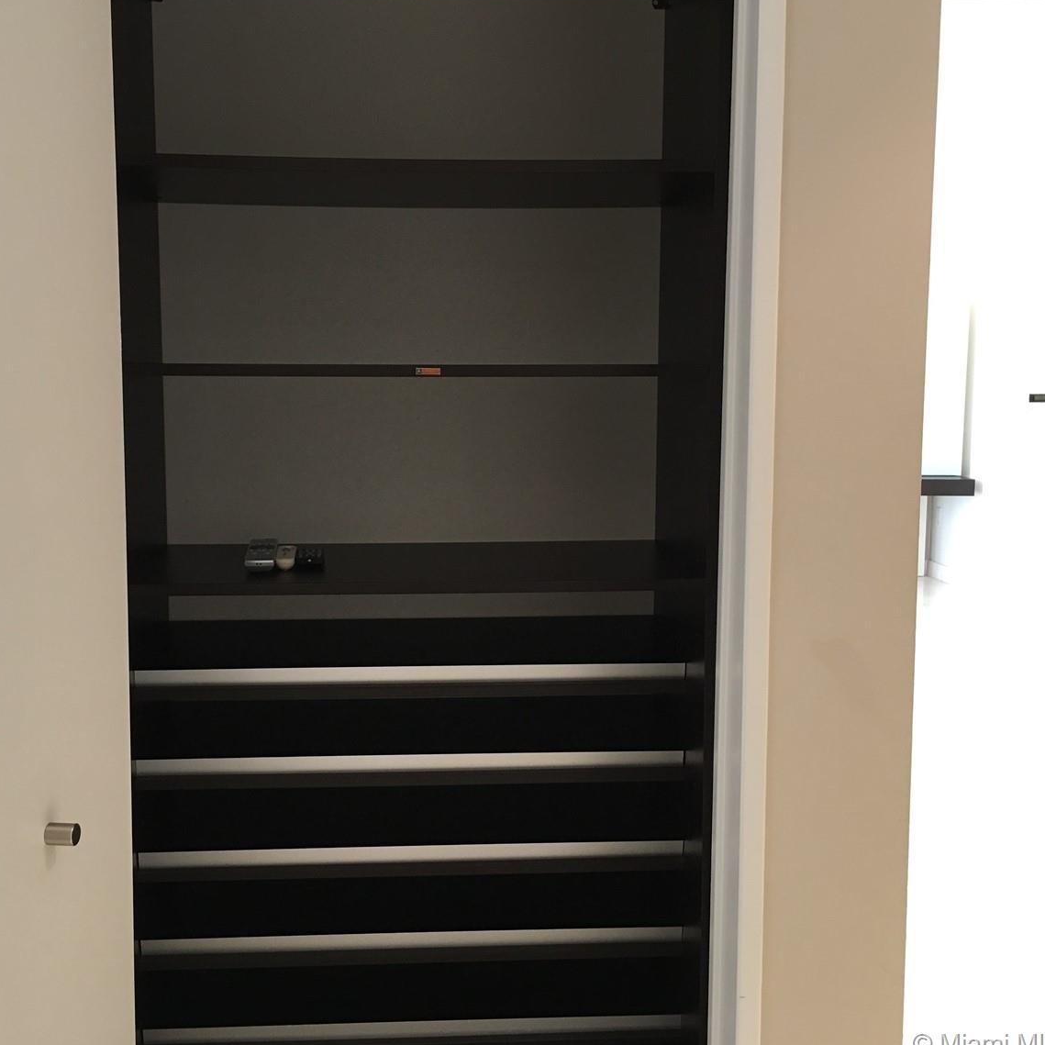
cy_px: 511
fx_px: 1230
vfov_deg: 46.0
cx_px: 475
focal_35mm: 36
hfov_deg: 46.0
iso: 64
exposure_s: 1/17
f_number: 2.2
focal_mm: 4.15
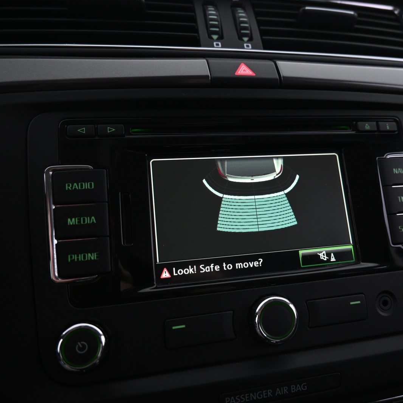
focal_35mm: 31
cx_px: 258
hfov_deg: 51.8
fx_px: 408
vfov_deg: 52.5
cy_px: 203
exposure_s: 1/25
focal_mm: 16
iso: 800
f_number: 3.5
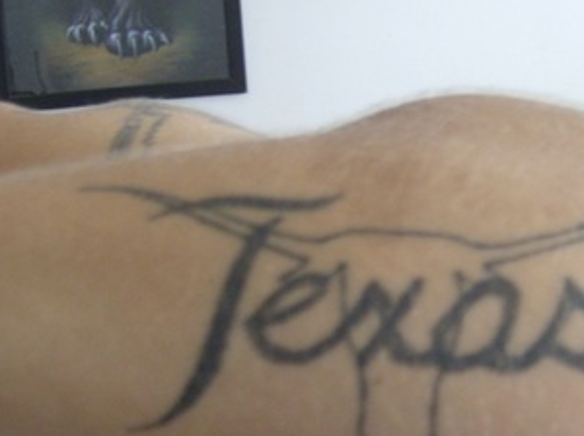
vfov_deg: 24.2
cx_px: 397
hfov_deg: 31.9
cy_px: 310
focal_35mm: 60
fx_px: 1011
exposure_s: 1/9.71
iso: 200
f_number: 2.8
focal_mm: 6
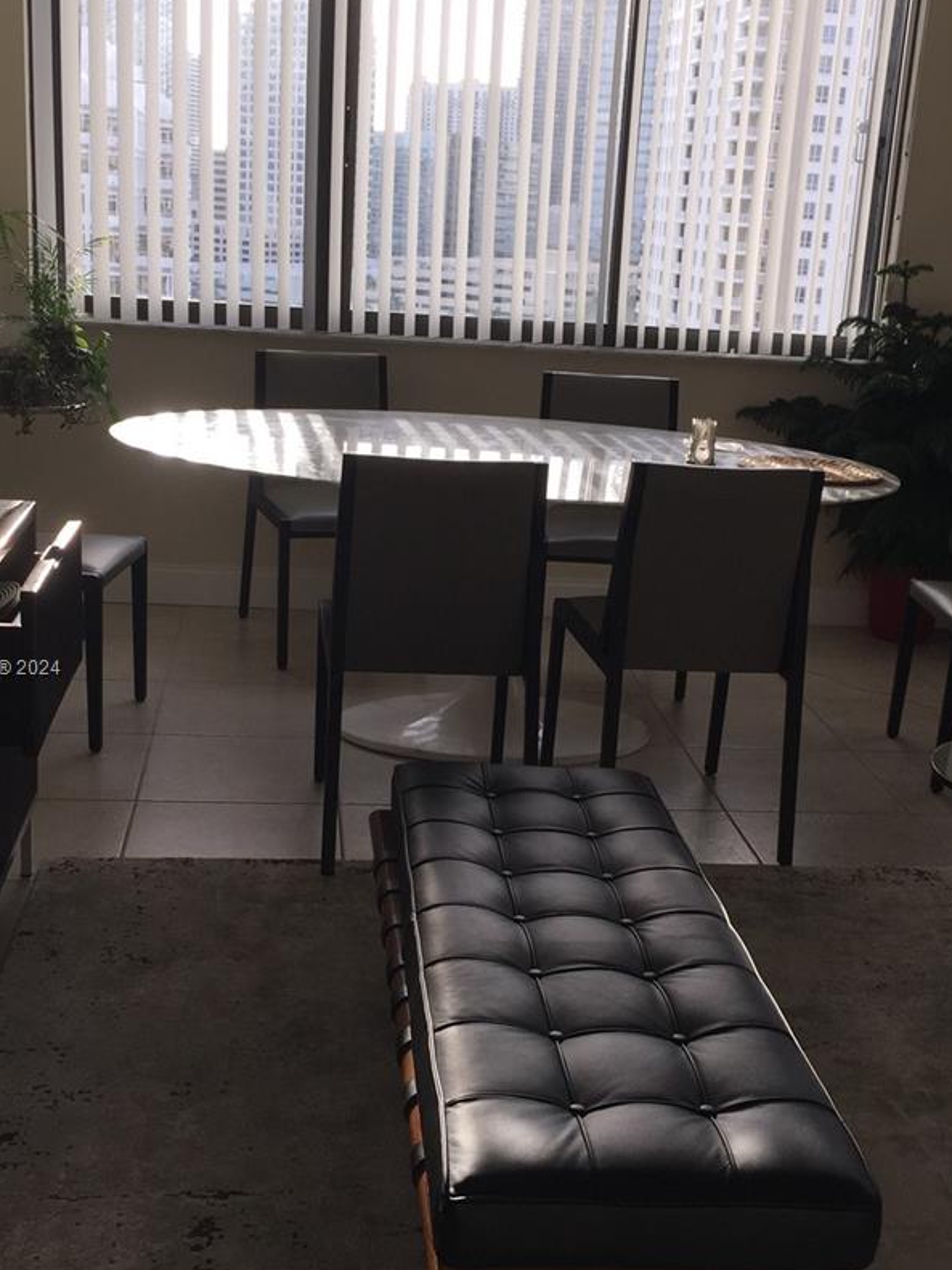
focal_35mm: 44
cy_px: 670
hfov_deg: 32.9
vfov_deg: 42.9
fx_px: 1614
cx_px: 490
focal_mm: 4.15
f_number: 2.2
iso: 32
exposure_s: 1/167
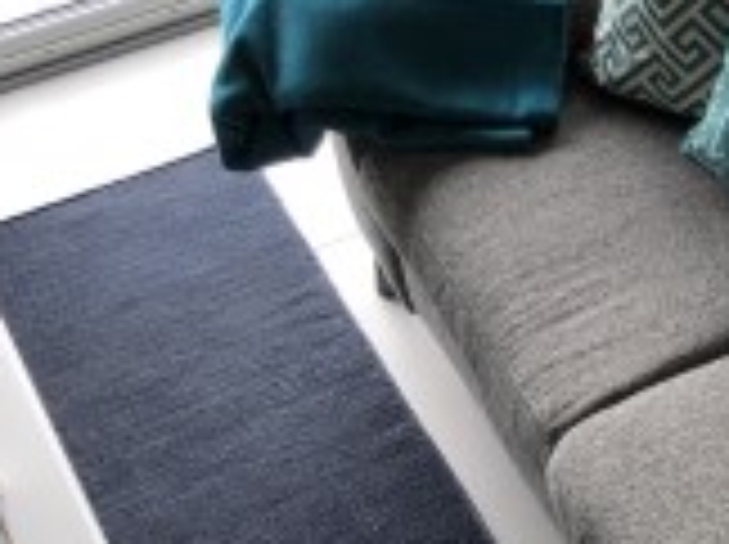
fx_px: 2187
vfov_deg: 14.1
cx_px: 1094
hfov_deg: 17.1
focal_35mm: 104
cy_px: 139
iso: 25
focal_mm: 4
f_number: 1.8
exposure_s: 1/40
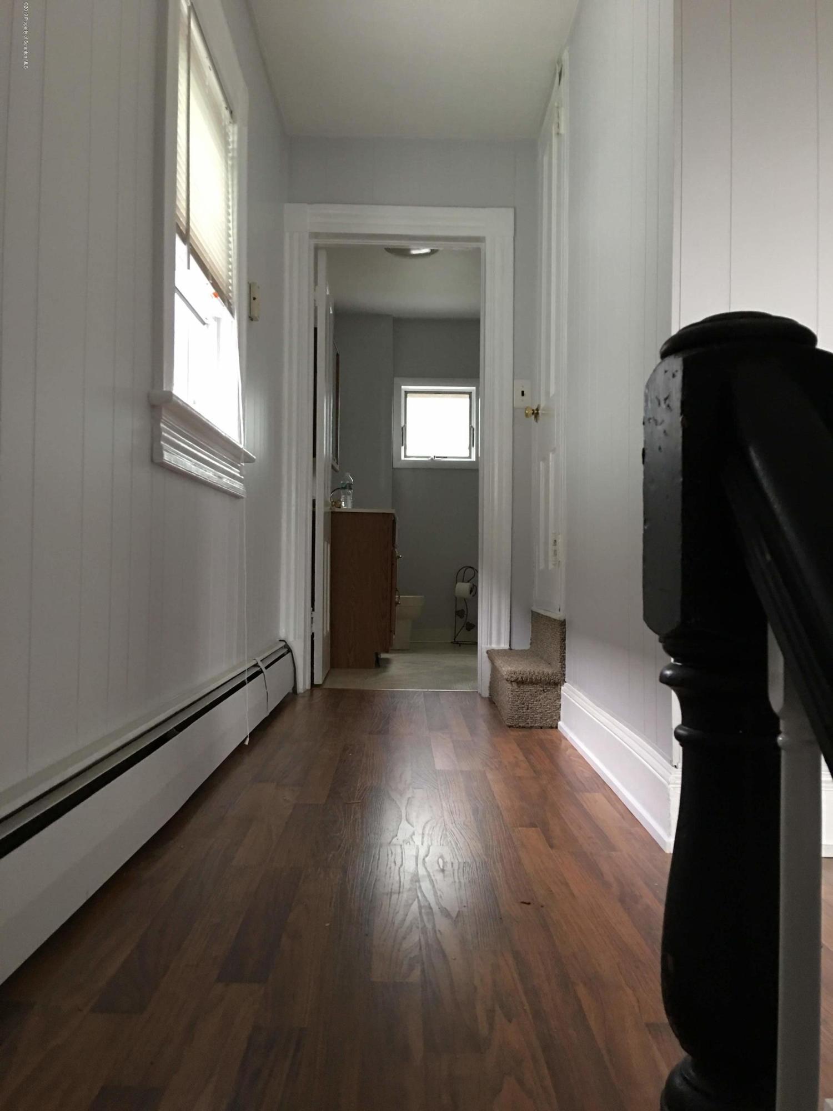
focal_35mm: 29
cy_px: 556
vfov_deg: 61.7
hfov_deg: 48.2
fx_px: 930
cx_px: 416
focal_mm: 4.15
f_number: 2.2
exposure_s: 1/4
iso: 50
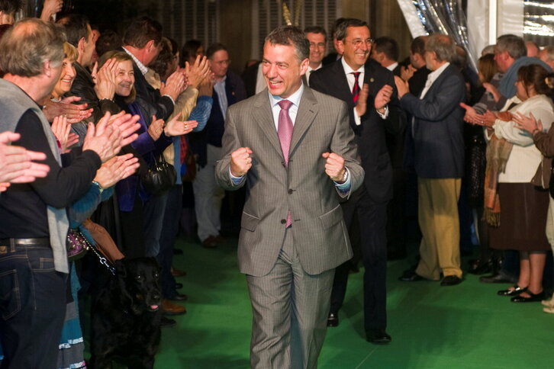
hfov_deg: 28.8
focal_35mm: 70
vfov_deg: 19.5
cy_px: 184
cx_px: 277
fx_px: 1077
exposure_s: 1/125
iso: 1600
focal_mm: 70
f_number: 3.5
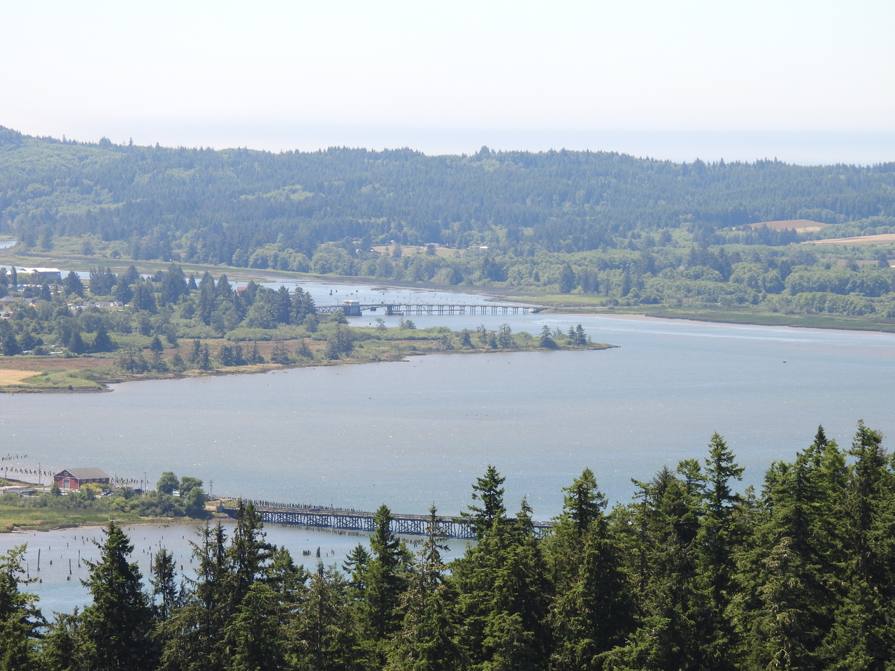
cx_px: 448
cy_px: 336
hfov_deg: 10.7
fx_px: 4783
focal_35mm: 185
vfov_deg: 8.0
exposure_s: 1/400
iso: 100
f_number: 4.5
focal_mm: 33
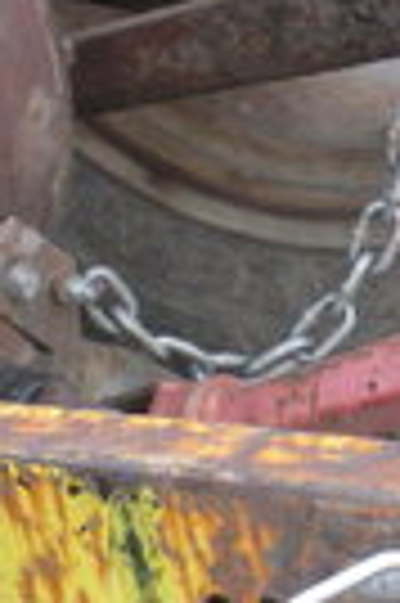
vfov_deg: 10.7
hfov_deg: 7.0
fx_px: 3208
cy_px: 360
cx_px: 593
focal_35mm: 192
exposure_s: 1/57.7
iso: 117
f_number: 3.5
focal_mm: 6.3
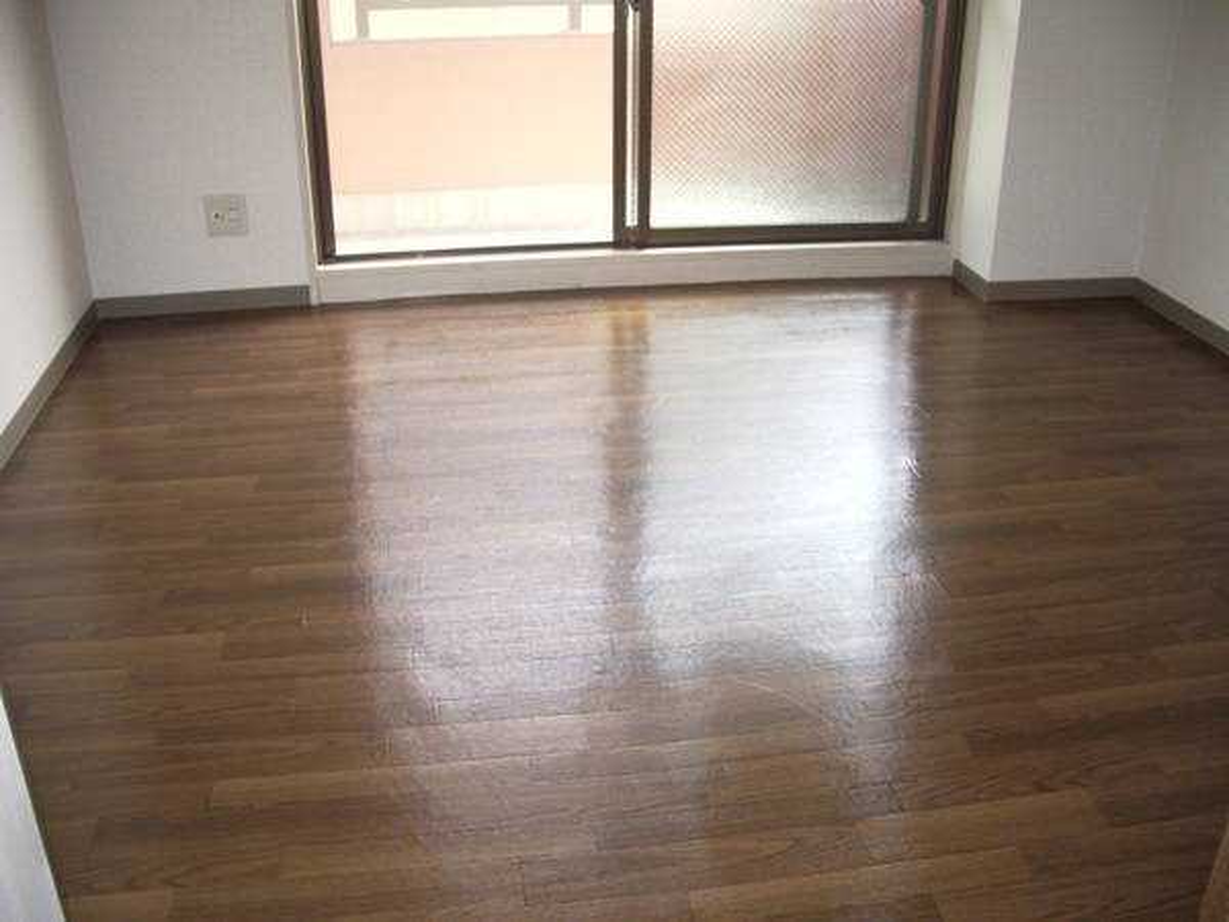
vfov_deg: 40.7
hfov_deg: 52.6
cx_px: 614
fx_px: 1243
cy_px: 461
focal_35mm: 35
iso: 80
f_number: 2.6
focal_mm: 5.8
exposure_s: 1/60
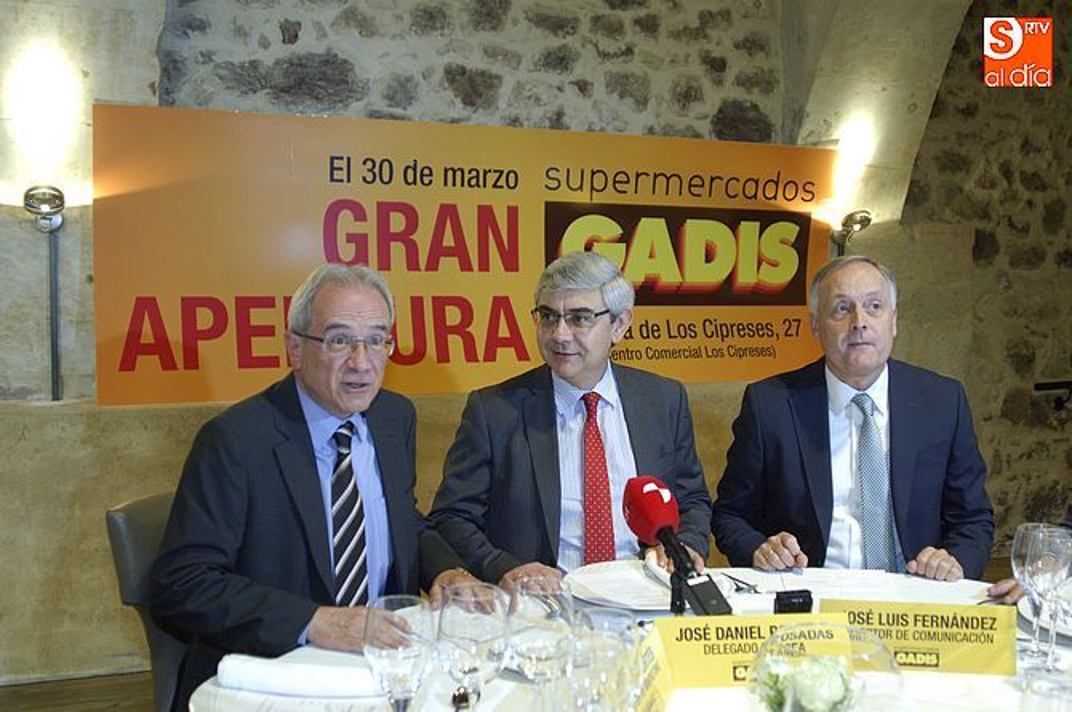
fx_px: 1071
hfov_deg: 53.2
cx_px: 536
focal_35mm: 36
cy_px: 356
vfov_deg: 36.8
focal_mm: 24
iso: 800
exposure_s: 1/50
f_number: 2.8
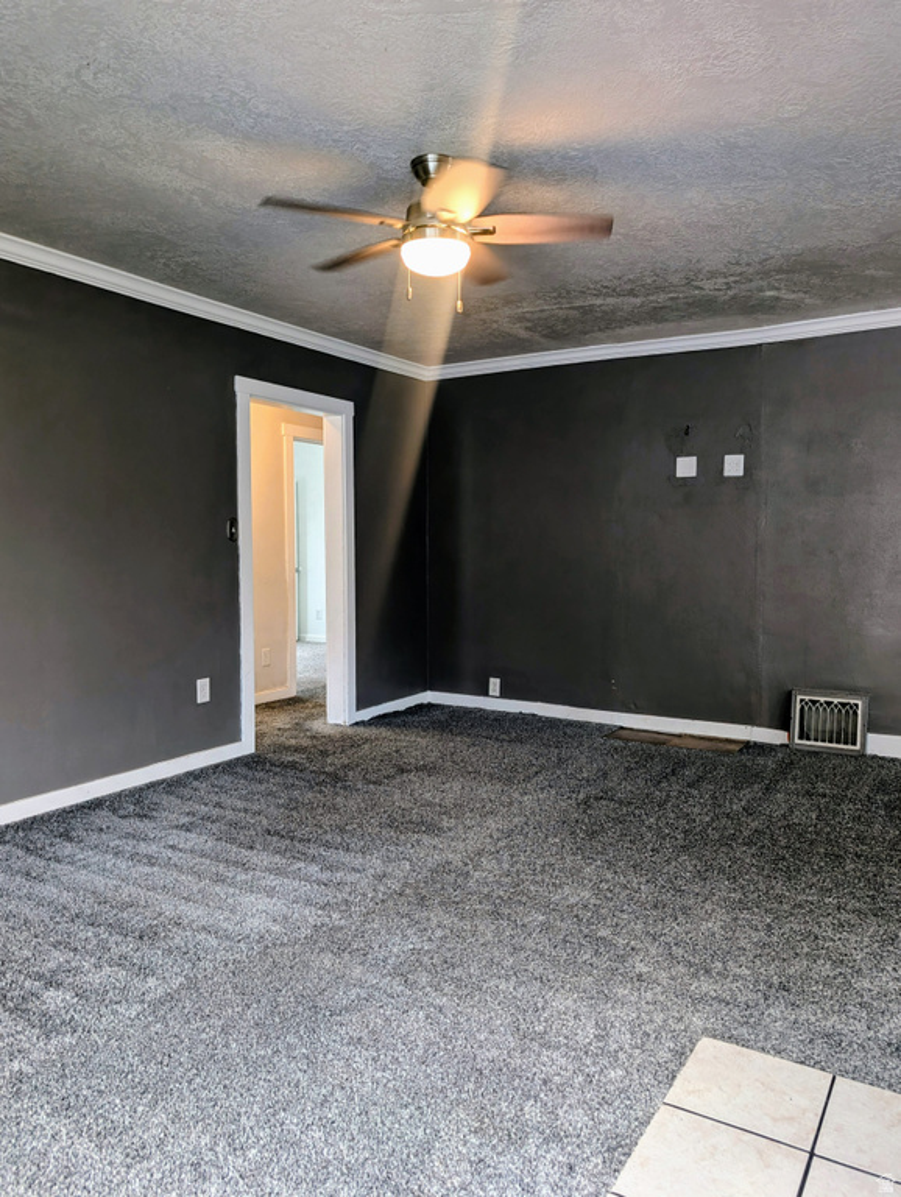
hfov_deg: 56.9
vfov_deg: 71.5
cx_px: 450
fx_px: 831
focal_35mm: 24
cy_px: 598
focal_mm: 6.9
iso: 109
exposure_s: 1/30
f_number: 1.68
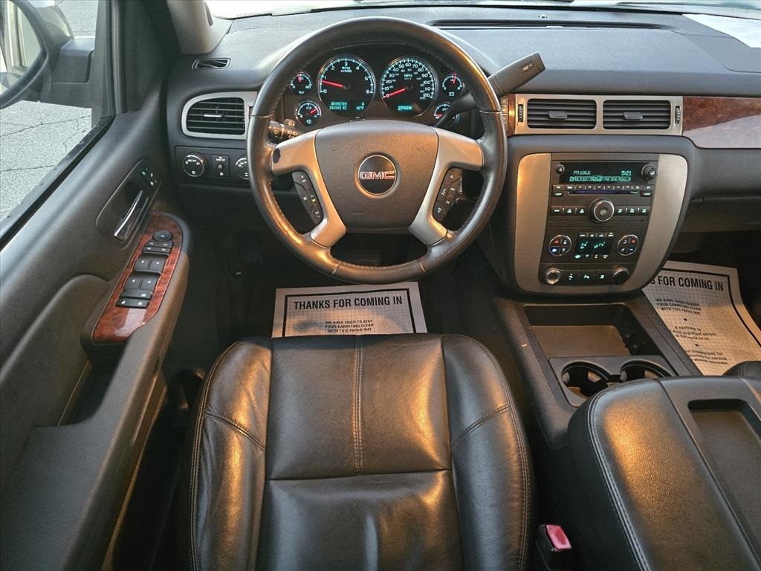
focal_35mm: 23
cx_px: 380
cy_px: 286
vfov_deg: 58.9
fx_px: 506
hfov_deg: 73.9
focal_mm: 6.3
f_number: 1.7
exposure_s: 1/60.2
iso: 2000
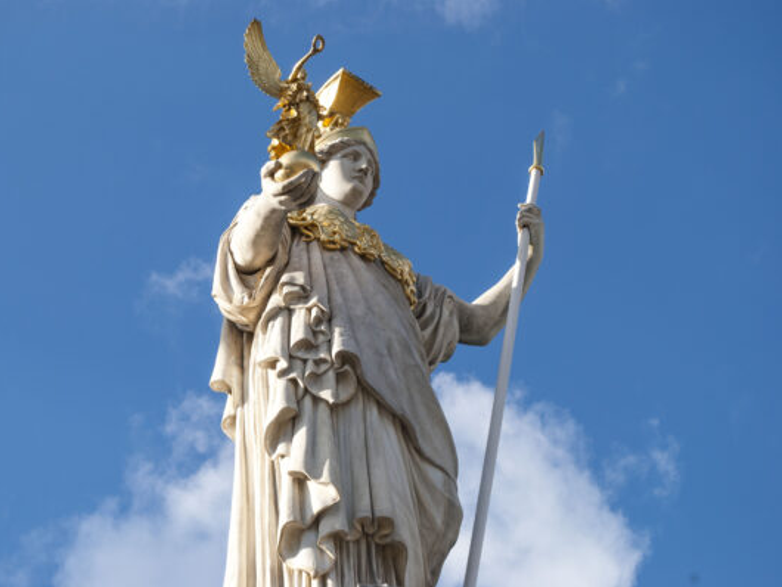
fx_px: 2024
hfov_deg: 21.9
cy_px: 294
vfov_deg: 16.5
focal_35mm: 90
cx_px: 342
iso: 100
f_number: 9
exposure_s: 1/320
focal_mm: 55
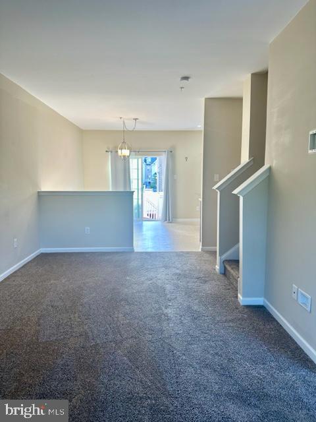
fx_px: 292
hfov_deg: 56.8
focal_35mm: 24
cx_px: 158
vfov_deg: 71.6
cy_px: 211
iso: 80
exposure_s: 1/120
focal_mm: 6.86
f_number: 1.78
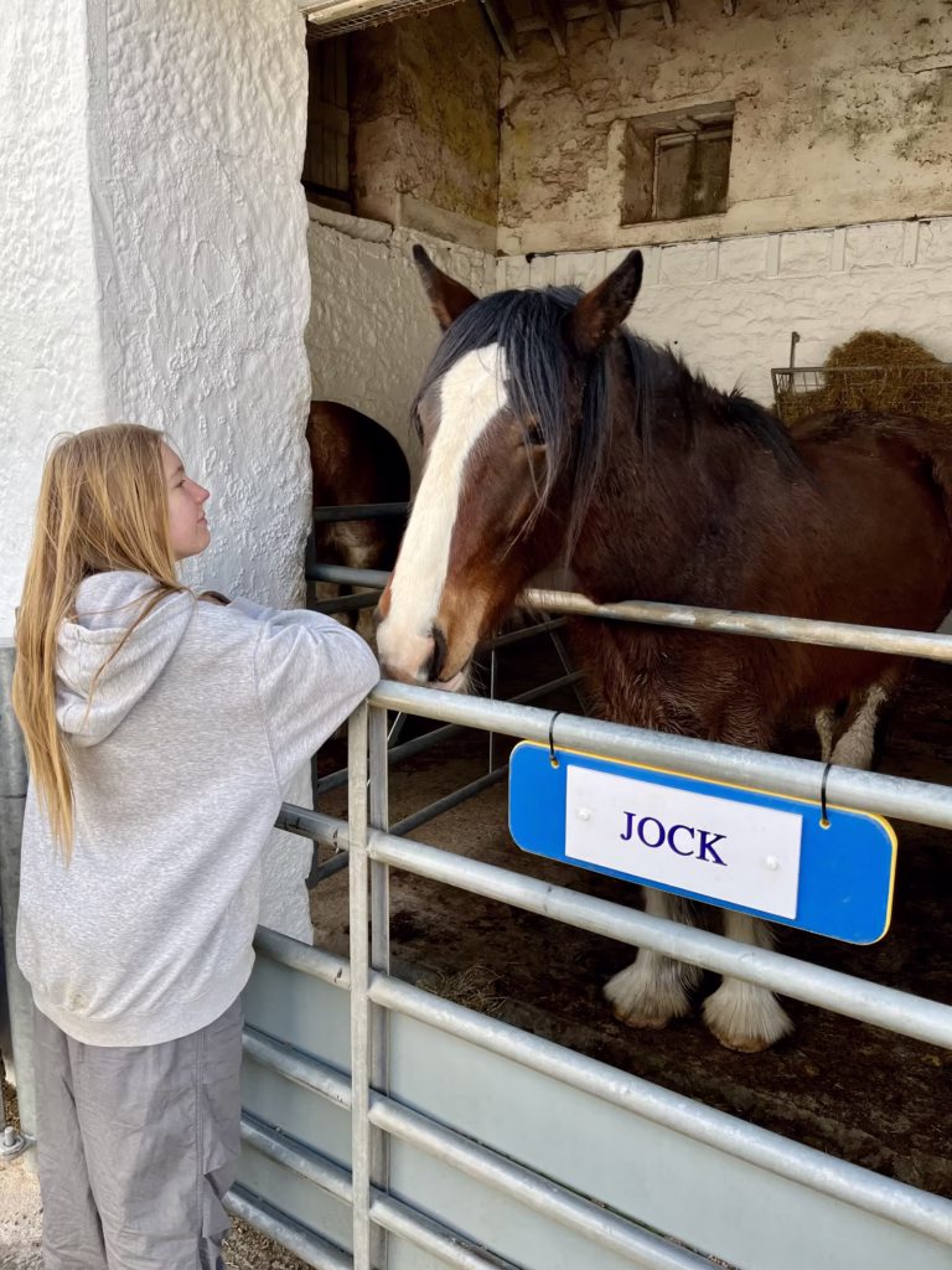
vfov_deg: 67.3
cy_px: 635
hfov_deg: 53.1
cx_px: 476
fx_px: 953
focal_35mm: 26
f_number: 1.6
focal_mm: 5.1
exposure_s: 1/399
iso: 50
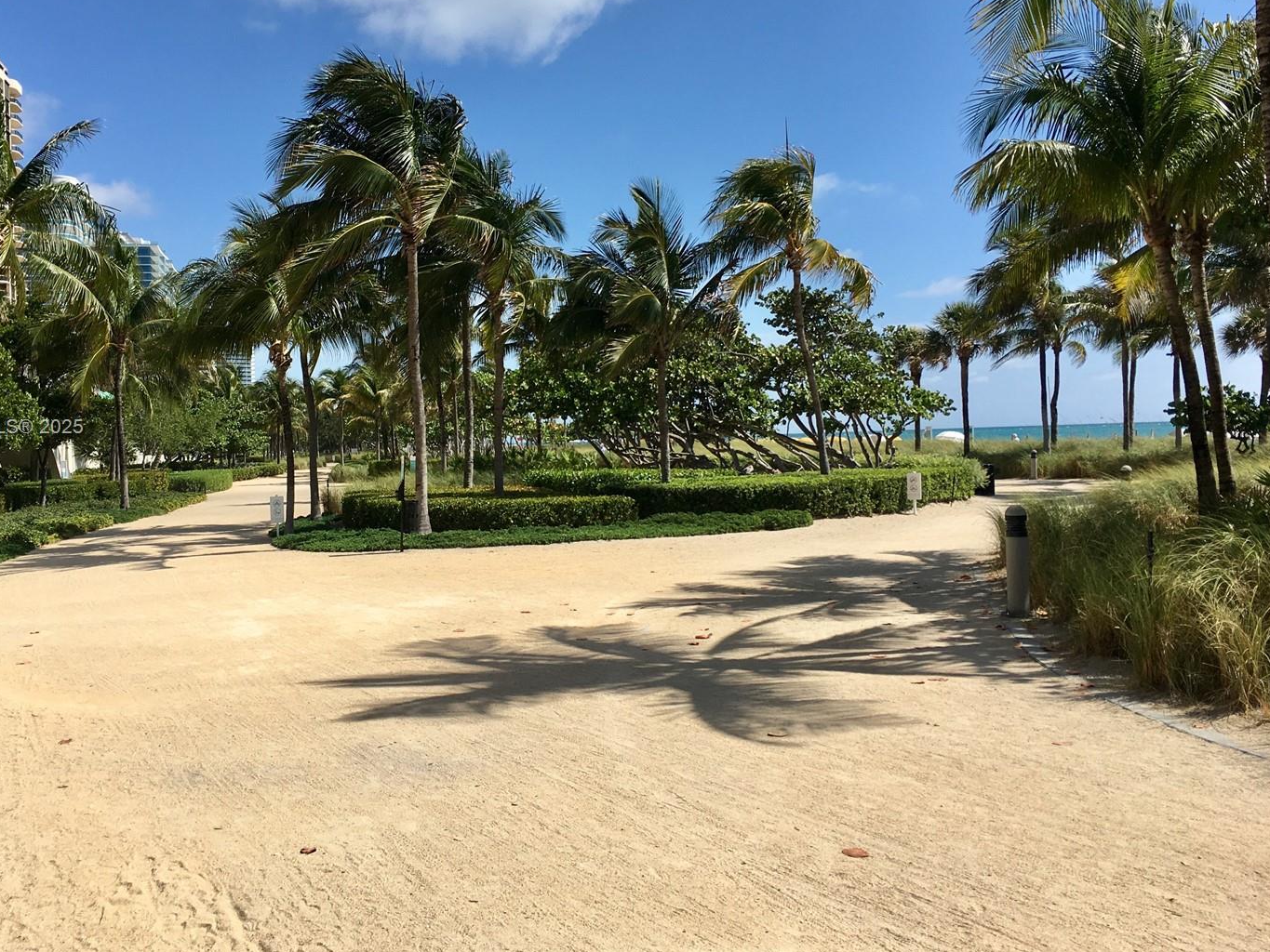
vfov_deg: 41.8
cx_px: 530
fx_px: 1248
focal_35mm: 34
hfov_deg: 53.7
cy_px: 429
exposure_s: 1/1876
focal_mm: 4.15
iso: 25
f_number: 2.2
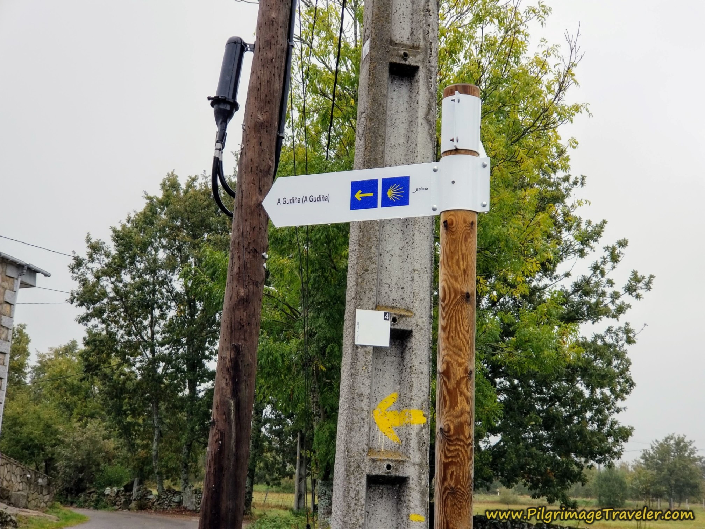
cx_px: 352
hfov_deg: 36.8
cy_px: 264
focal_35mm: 52
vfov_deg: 28.0
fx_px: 1059
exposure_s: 1/225
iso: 25
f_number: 2.4
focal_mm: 6
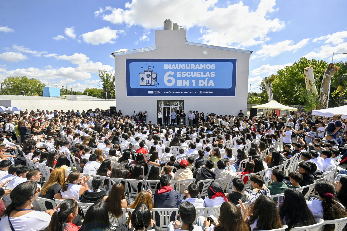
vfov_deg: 81.2
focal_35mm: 14
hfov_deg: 104.3
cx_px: 174
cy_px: 116
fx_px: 135
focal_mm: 14
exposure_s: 1/640
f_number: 8
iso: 320
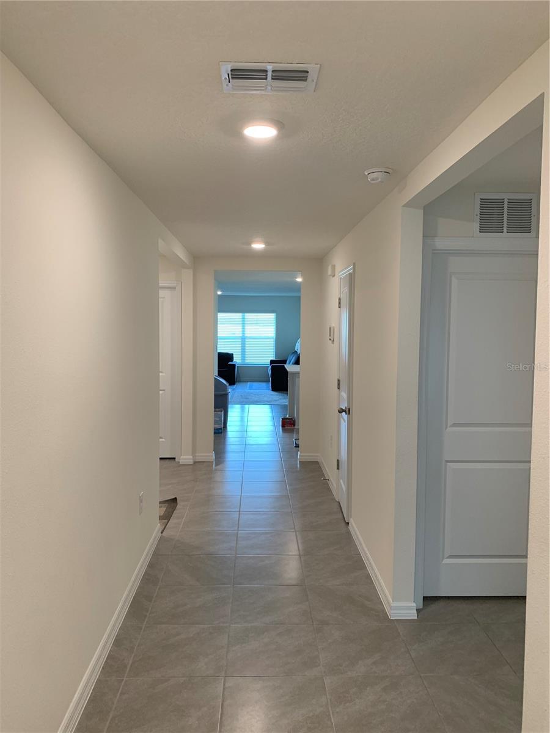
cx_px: 275
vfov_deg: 67.3
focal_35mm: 26
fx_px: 551
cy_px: 366
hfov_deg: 53.1
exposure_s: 1/60
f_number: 1.8
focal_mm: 4.25
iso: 80
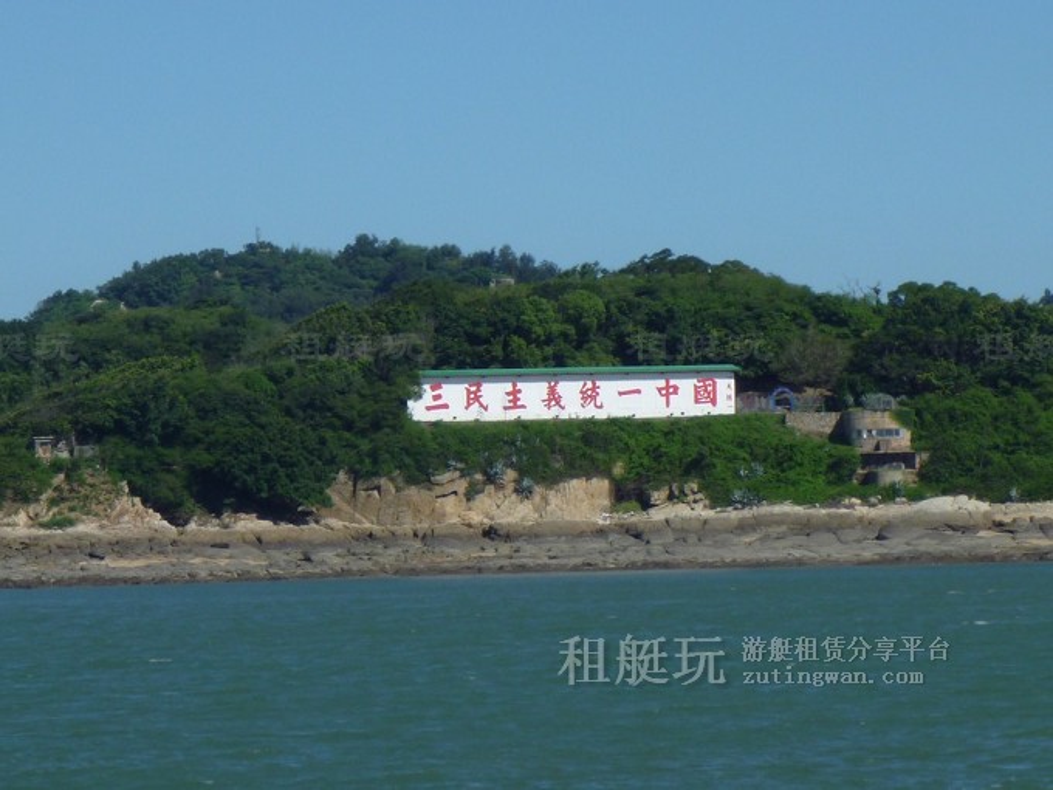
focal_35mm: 219
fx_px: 6662
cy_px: 395
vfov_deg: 6.8
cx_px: 526
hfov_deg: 9.0
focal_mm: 25.2
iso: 80
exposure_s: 1/250
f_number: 7.1
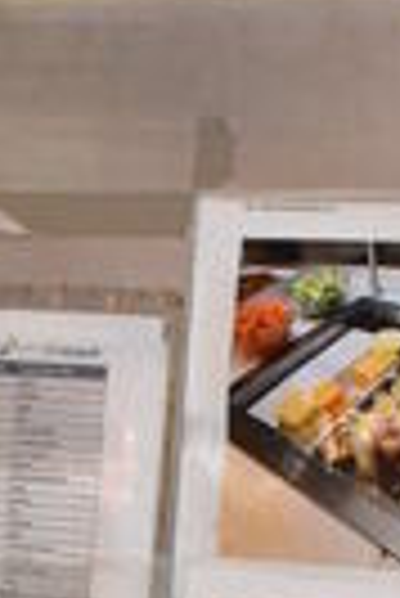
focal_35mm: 185
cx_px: 216
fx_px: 3075
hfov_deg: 7.4
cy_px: 1234
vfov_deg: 10.2
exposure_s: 1/160
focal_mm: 18
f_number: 3.5
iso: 800
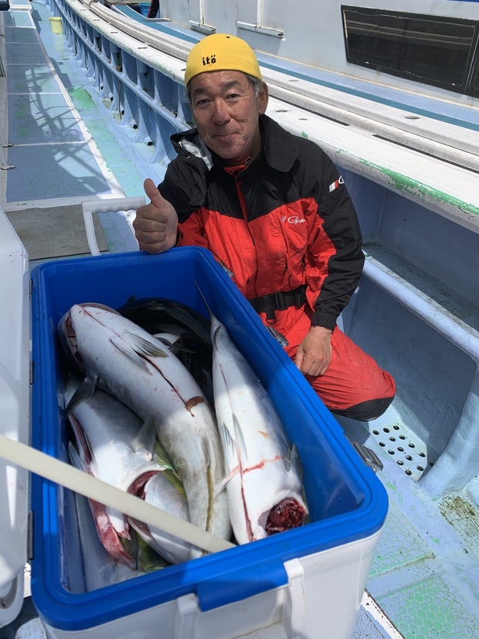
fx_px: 498
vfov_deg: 65.3
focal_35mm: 27
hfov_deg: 51.3
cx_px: 236
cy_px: 313
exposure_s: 1/2915
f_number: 1.8
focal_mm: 4.25
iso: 25
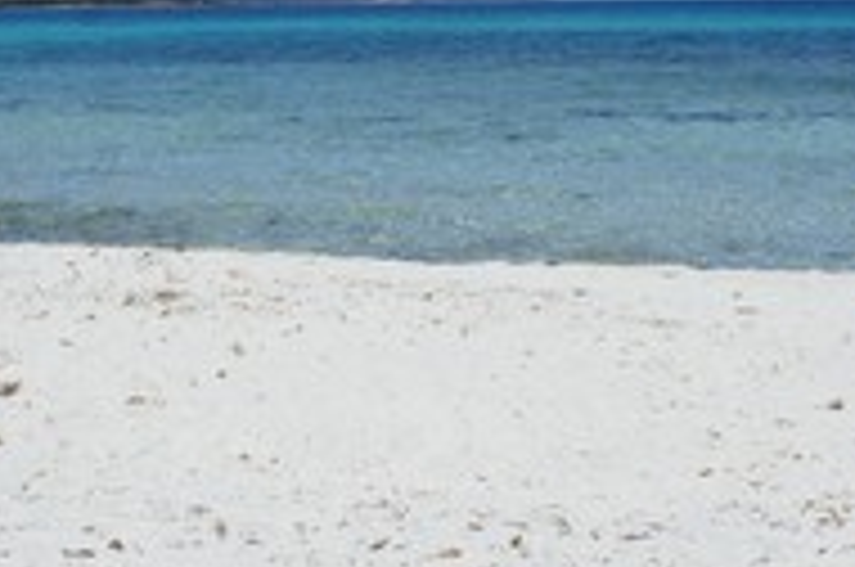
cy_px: 356
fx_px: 1897
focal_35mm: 80
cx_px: 374
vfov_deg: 17.0
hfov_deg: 25.4
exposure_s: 1/400
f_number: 13
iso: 200
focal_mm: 22
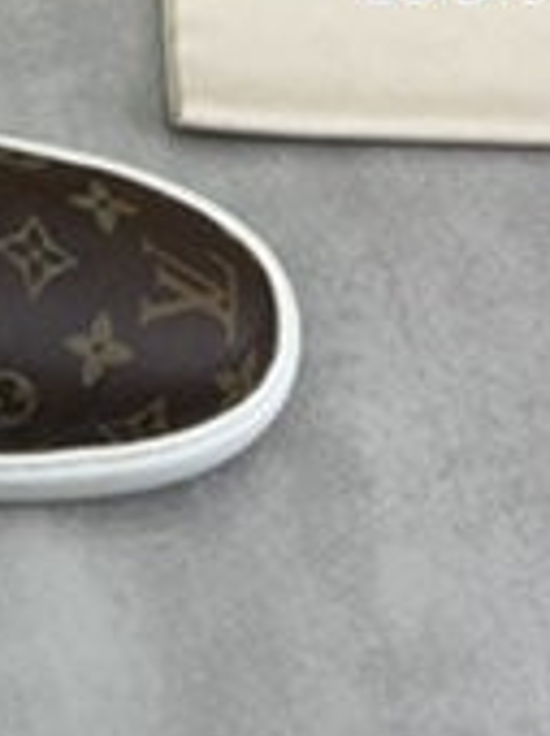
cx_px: -398
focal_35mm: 102
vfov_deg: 19.2
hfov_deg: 13.2
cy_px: 548
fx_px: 2166
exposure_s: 1/205
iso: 25
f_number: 1.8
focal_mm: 4.25
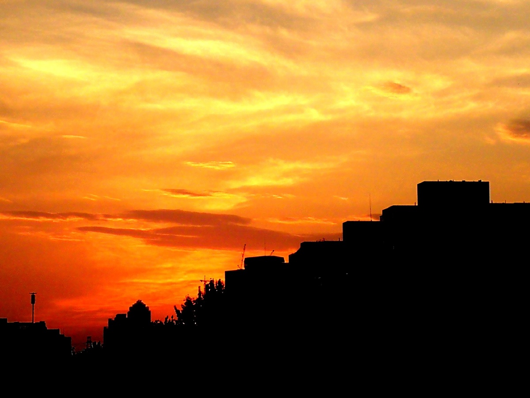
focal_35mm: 114
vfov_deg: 13.0
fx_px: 1745
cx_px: 265
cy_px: 199
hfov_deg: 17.3
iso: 50
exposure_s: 1/385
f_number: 2.2
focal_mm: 3.95
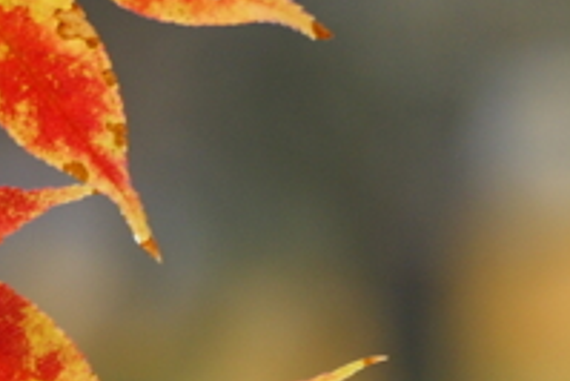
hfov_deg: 2.2
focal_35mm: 925
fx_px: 14656
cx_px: 209
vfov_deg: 1.5
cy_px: -17
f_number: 5.6
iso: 200
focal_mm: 120
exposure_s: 1/30
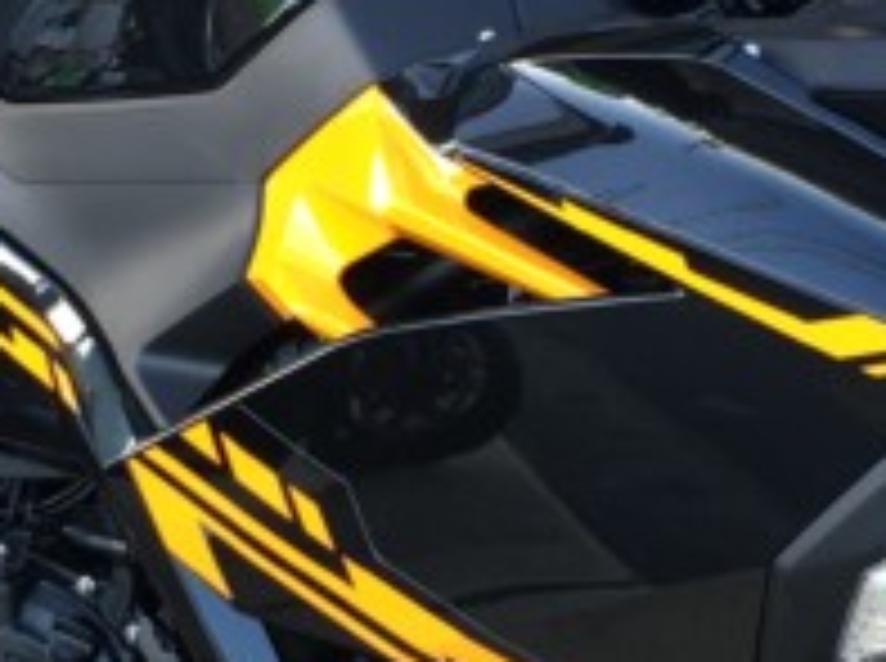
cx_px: 292
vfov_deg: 12.5
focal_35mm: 118
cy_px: 513
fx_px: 3015
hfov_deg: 16.7
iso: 25
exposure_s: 1/40
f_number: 2.2
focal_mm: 4.15
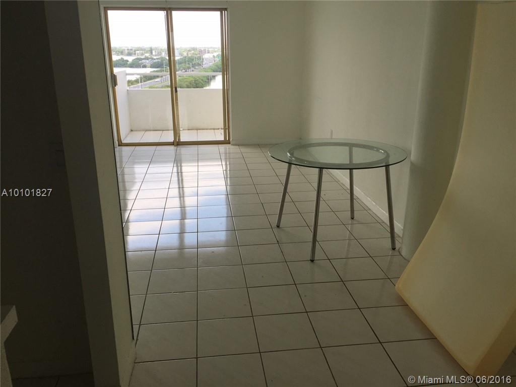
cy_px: 194
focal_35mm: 29
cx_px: 258
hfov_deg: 61.7
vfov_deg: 48.2
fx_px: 432
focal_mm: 4.15
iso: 32
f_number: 2.2
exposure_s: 1/366
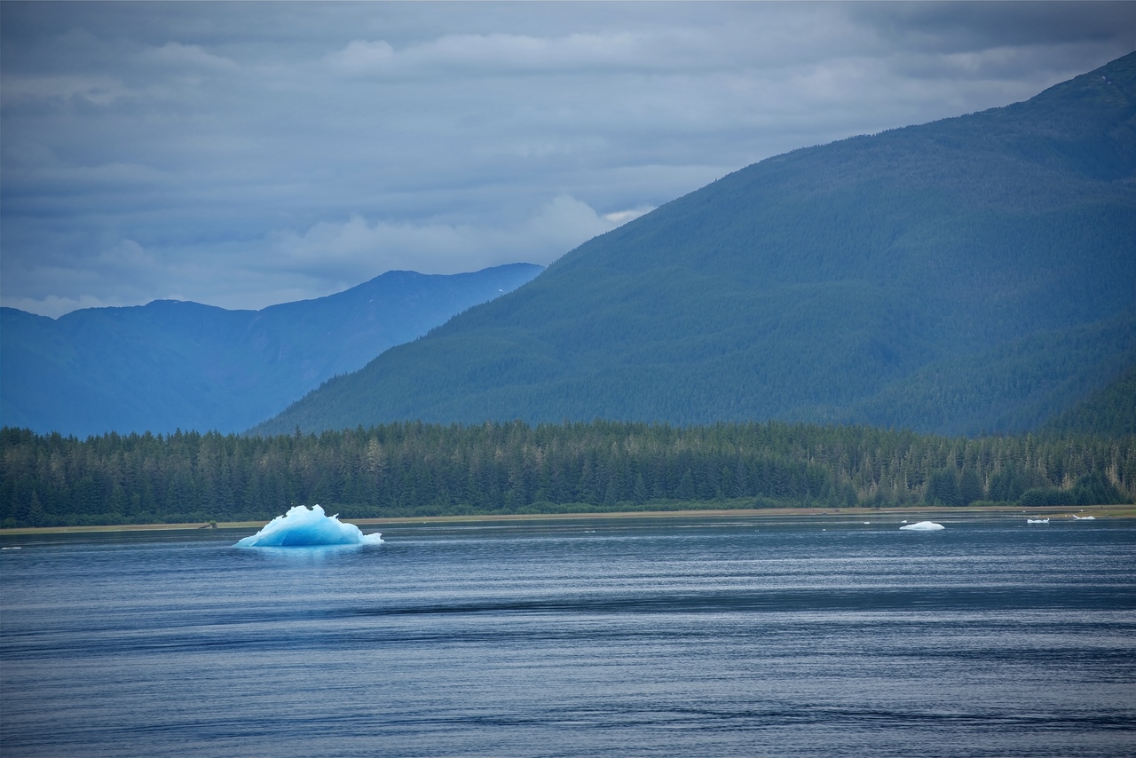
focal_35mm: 155
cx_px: 568
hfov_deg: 13.2
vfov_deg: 8.9
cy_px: 379
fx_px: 4892
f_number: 6.3
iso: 100
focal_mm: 155
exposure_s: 1/320
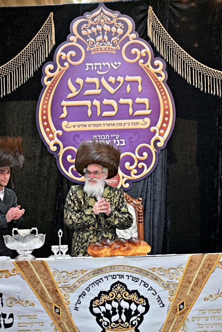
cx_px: 111
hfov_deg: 11.4
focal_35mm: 120
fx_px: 1110
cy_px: 166
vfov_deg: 17.1
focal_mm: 120
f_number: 4
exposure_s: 1/200
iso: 640
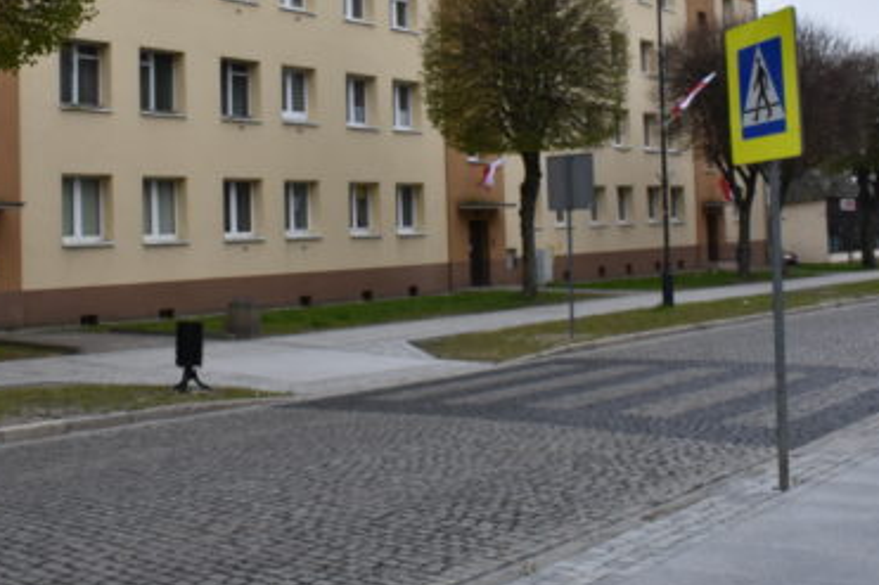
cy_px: 149
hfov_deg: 38.7
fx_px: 1245
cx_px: 334
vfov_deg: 26.1
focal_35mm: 51
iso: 220
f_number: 8
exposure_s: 1/500
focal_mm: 20
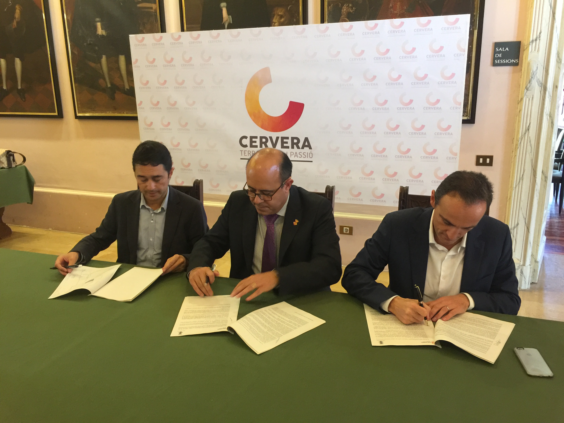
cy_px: 212
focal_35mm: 29
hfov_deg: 61.7
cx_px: 282
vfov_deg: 48.2
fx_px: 472
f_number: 2.2
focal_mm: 4.15
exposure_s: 1/17
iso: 125
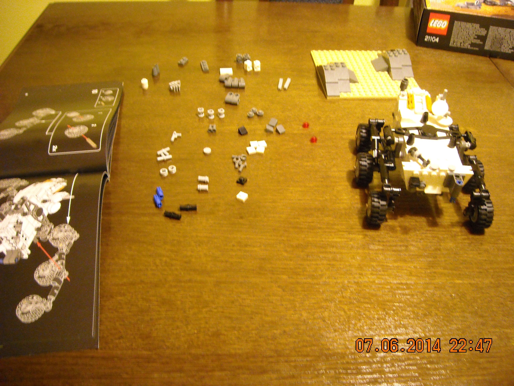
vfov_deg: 40.7
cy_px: 193
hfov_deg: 52.6
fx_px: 520
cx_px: 257
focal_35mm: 35
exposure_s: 1/8
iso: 455
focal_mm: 5.7
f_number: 2.8
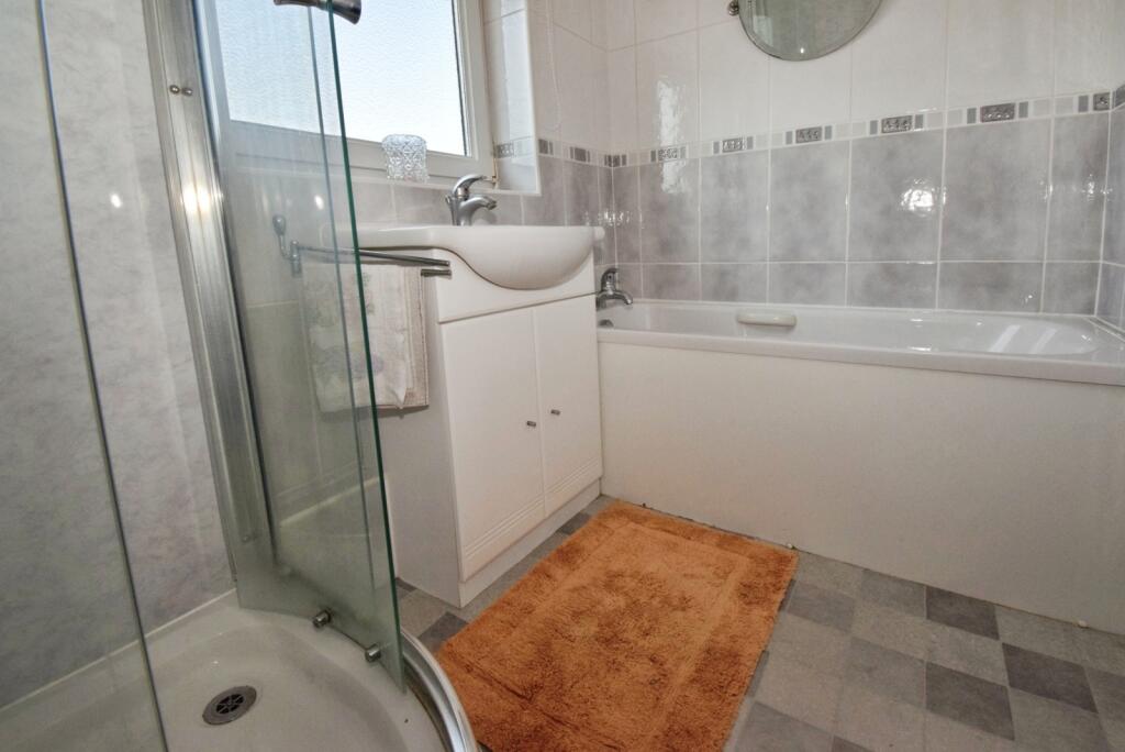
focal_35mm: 15
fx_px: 469
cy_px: 376
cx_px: 562
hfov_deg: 100.4
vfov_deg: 77.4
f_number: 20
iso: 1000
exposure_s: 1/60
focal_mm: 10
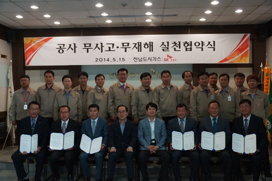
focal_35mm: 36
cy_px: 90
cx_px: 136
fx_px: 272
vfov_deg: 36.9
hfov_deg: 53.1
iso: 1600
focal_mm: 24
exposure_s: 1/160
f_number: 3.5
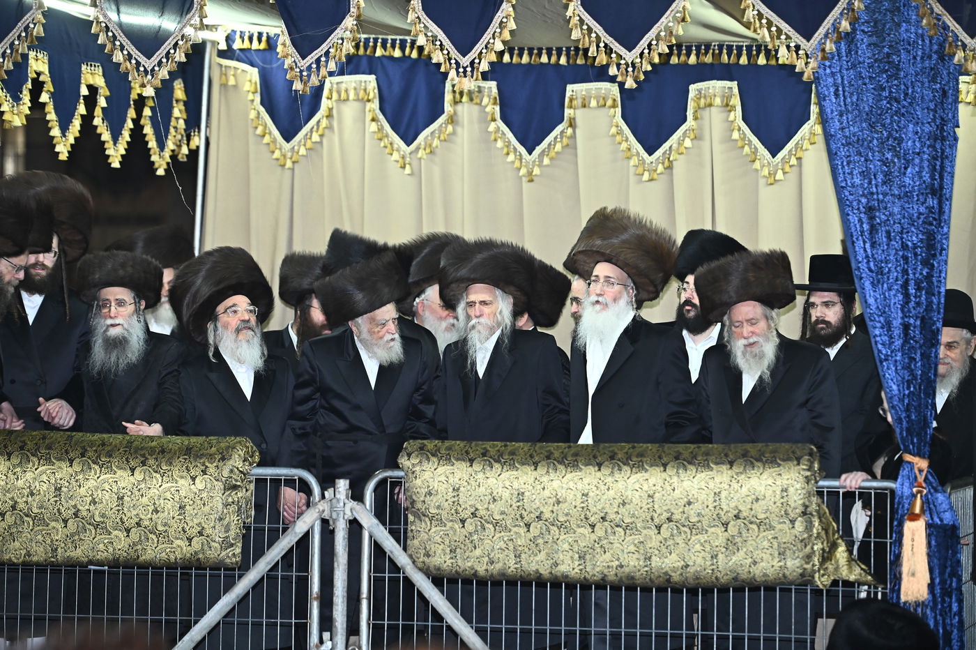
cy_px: 325
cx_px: 488
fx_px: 3658
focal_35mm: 135
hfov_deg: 15.2
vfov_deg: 10.2
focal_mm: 135
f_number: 3.5
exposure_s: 1/200
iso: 2500
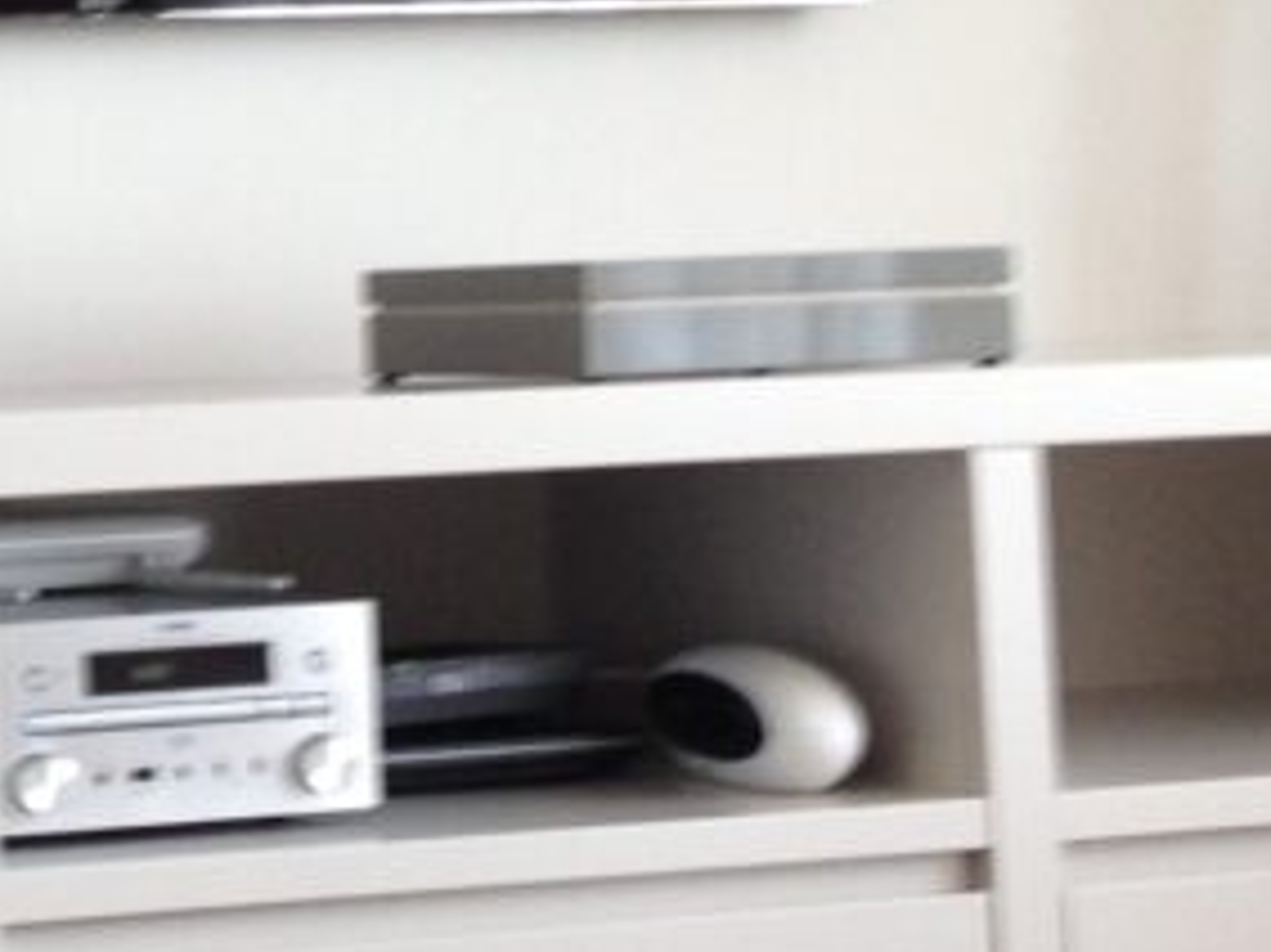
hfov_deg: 14.2
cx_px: -211
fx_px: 4955
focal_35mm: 135
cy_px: 88
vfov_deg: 10.9
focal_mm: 4.28
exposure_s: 1/20
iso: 64
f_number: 2.4
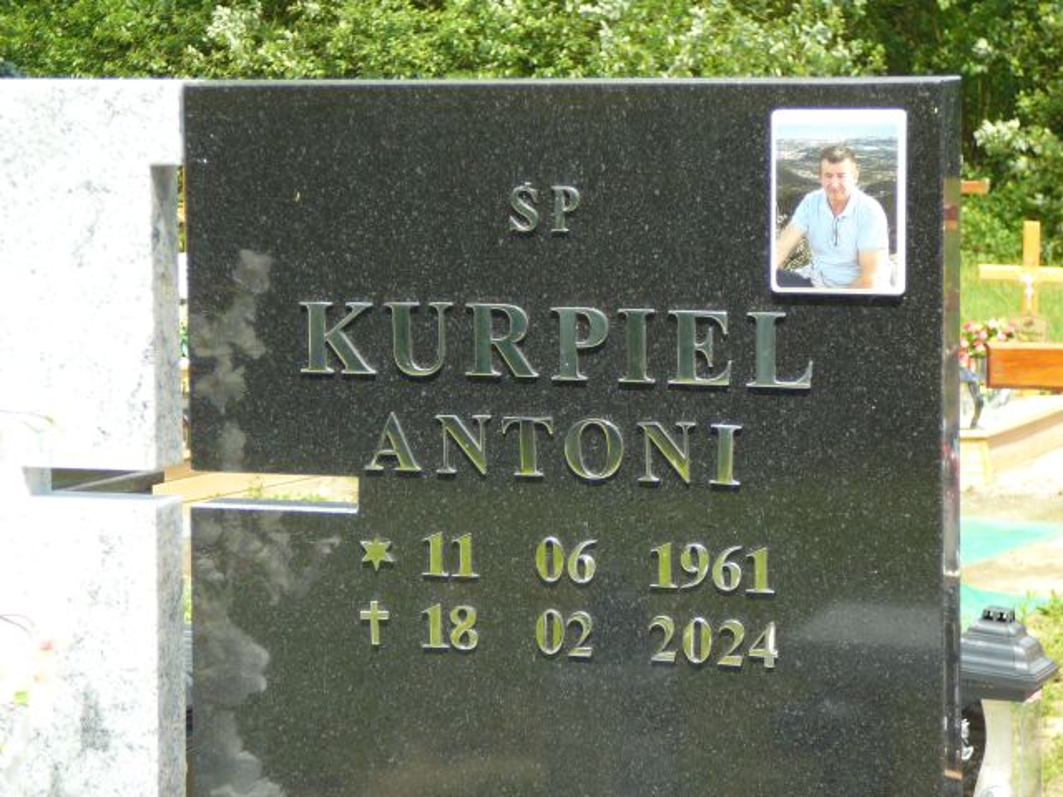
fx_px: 3439
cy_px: 398
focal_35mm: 112
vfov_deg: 13.2
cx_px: 532
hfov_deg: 17.6
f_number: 3.9
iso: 80
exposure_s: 1/200
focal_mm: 16.6
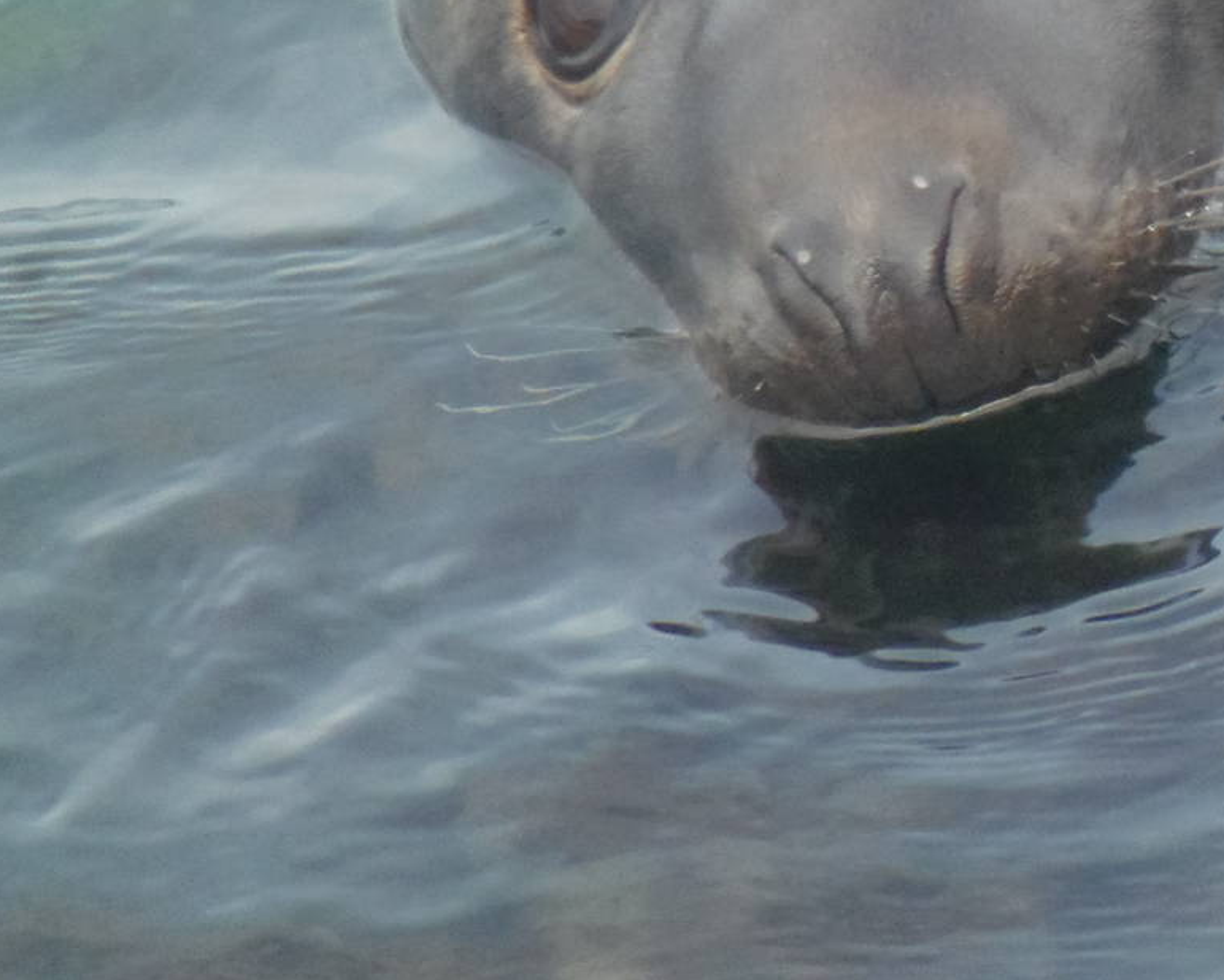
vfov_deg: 0.9
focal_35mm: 1750
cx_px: 1235
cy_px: 33
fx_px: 63403
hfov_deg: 1.1
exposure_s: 1/320
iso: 400
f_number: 5.7
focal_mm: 154.8
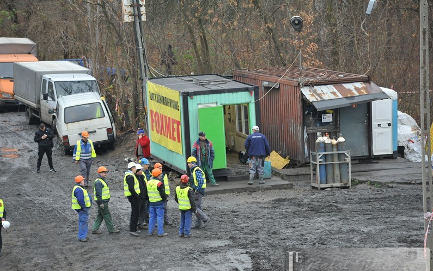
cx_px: 217
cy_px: 140
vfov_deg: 6.4
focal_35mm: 205
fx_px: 2419
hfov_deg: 10.2
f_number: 4.5
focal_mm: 200
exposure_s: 1/500
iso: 2000
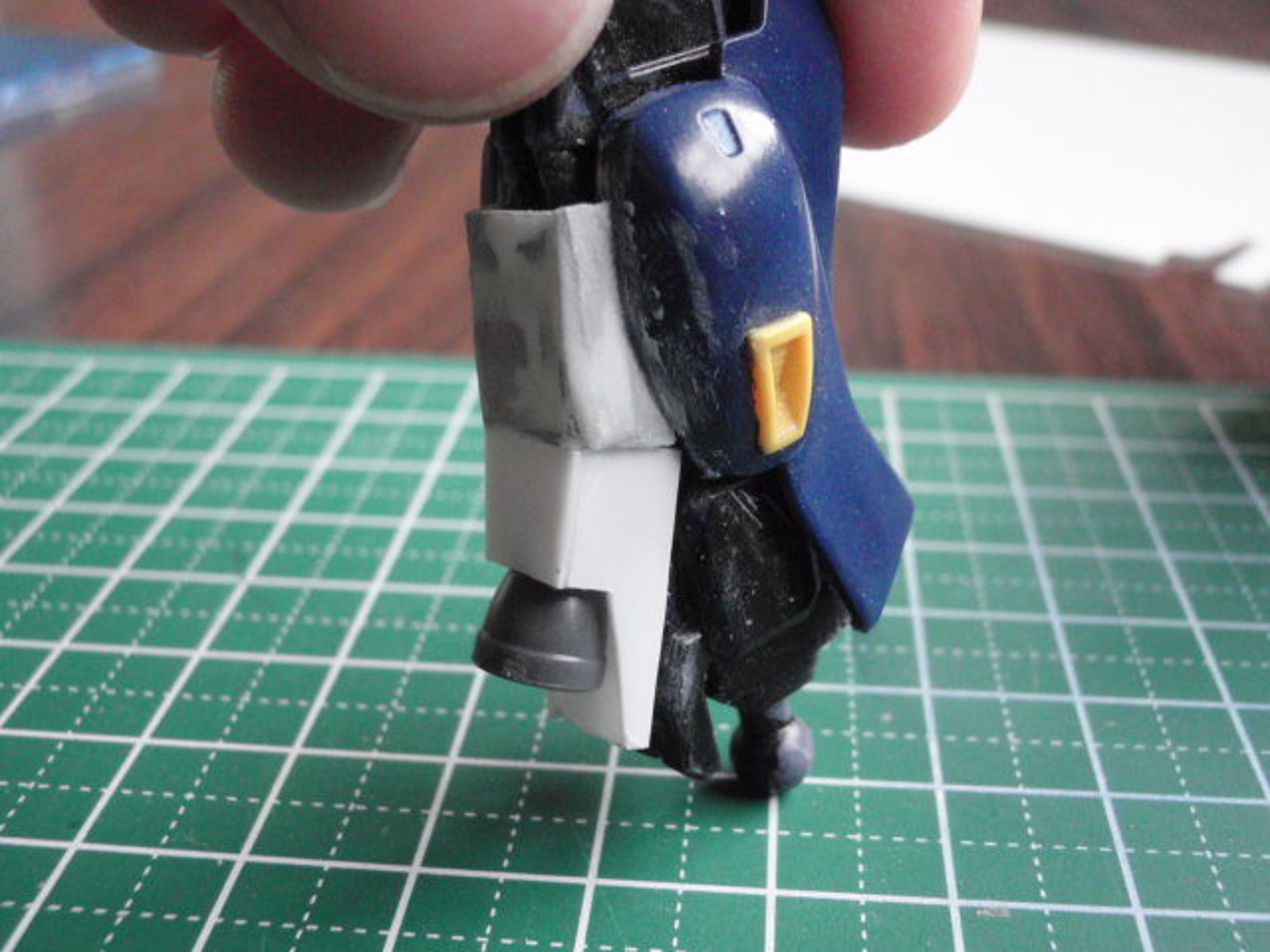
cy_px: 476
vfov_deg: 36.0
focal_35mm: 40
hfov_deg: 46.8
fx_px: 1468
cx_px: 635
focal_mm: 7.25
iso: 800
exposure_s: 1/125
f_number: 3.9
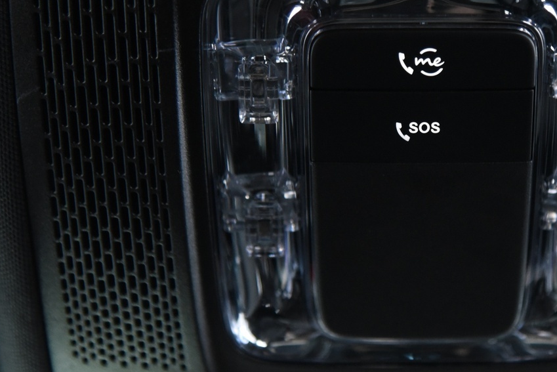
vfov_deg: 8.5
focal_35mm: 162
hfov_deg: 12.6
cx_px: 426
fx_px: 2508
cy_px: 122
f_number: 4
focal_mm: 85
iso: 4000
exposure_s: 1/20
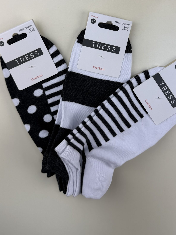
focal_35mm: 39
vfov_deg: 45.5
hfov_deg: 36.7
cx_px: 105
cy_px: 48
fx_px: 264
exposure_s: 1/920
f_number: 1.78
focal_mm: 6.76
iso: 80
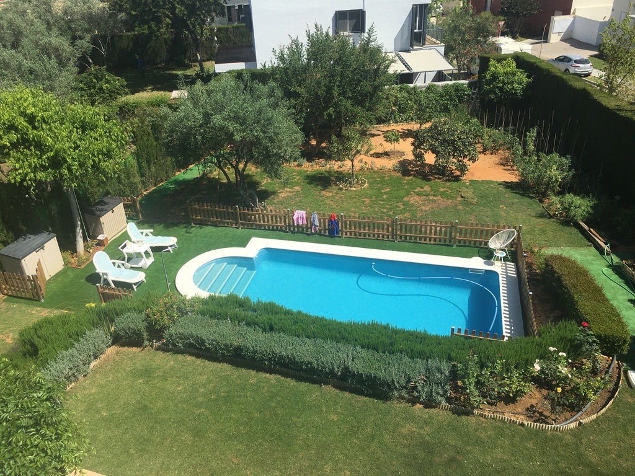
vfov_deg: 48.2
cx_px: 318
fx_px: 532
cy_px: 238
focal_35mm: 29
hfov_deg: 61.7
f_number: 2.2
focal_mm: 4.15
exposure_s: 1/1789
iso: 25
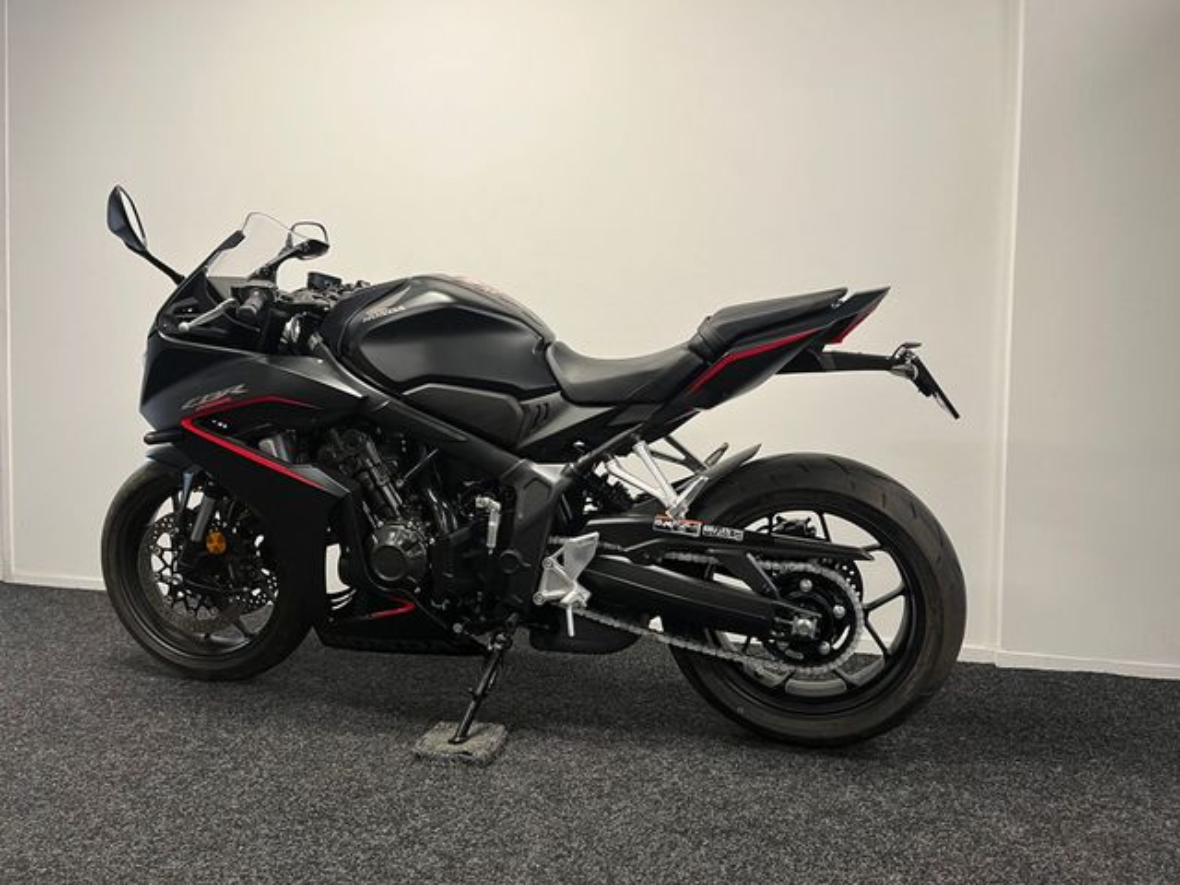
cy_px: 442
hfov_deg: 67.3
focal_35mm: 26
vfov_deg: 53.1
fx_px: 886
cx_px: 590
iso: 80
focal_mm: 5.1
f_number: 1.6
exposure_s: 1/50
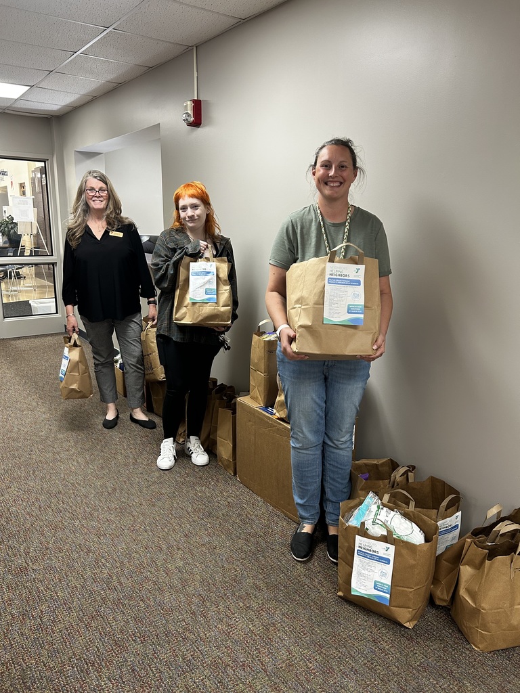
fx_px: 521
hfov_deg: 53.1
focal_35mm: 26
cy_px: 346
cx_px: 260
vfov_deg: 67.3
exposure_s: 1/60
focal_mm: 5.7
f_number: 1.5
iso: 160
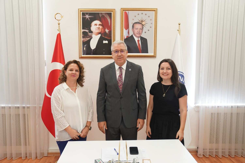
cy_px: 82
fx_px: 225
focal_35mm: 33
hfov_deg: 57.2
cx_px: 122
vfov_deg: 40.0
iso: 1600
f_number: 3.2
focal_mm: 33
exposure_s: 1/125
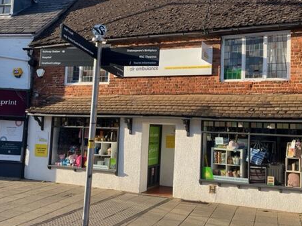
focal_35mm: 37
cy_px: 105
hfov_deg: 49.6
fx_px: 323
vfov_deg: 38.6
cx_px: 191
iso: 50
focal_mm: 5.1
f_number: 1.6
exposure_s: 1/1225
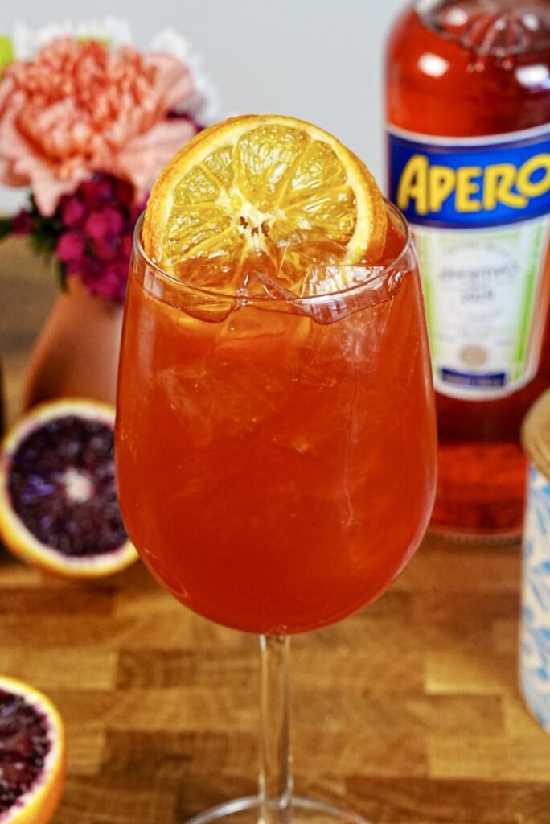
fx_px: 1716
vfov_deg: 27.0
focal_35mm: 75
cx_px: 275
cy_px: 412
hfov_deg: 18.2
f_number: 6.3
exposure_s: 1/100
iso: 1250
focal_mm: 50
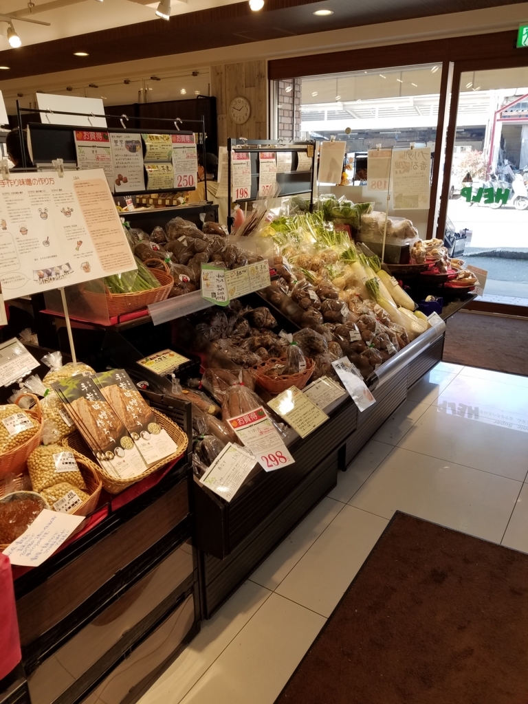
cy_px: 352
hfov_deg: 53.1
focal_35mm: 26
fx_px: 529
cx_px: 264
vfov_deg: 67.3
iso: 80
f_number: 1.7
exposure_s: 1/120
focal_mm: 4.2
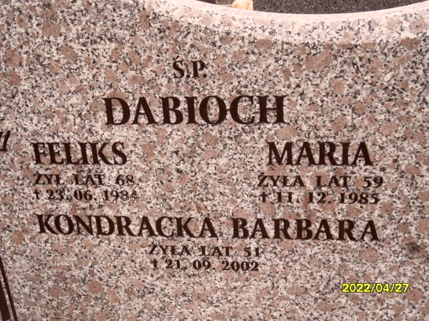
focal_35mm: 50
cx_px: 214
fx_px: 620
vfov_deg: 29.1
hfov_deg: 38.2
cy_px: 160
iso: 80
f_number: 3.8
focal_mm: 8.2
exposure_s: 1/180
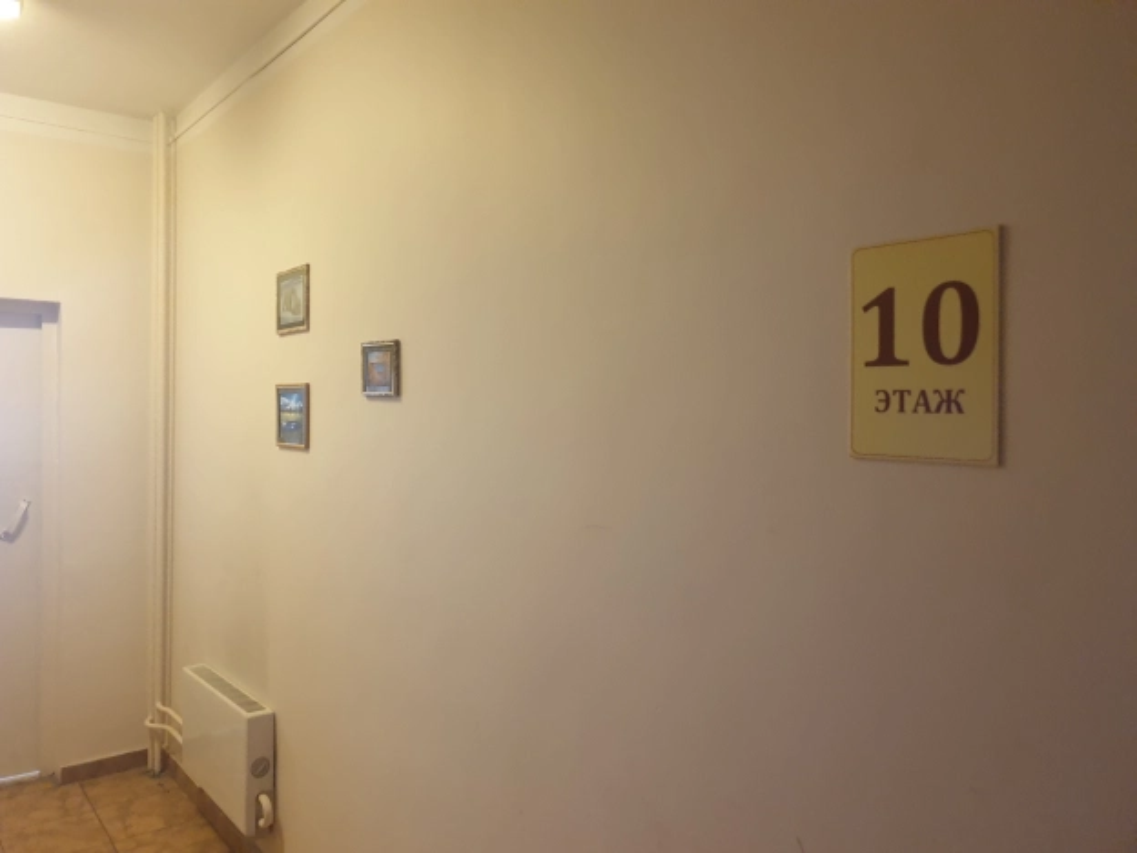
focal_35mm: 26
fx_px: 854
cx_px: 568
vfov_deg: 53.1
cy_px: 426
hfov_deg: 67.3
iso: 250
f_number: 1.5
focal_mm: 4.3
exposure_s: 1/20
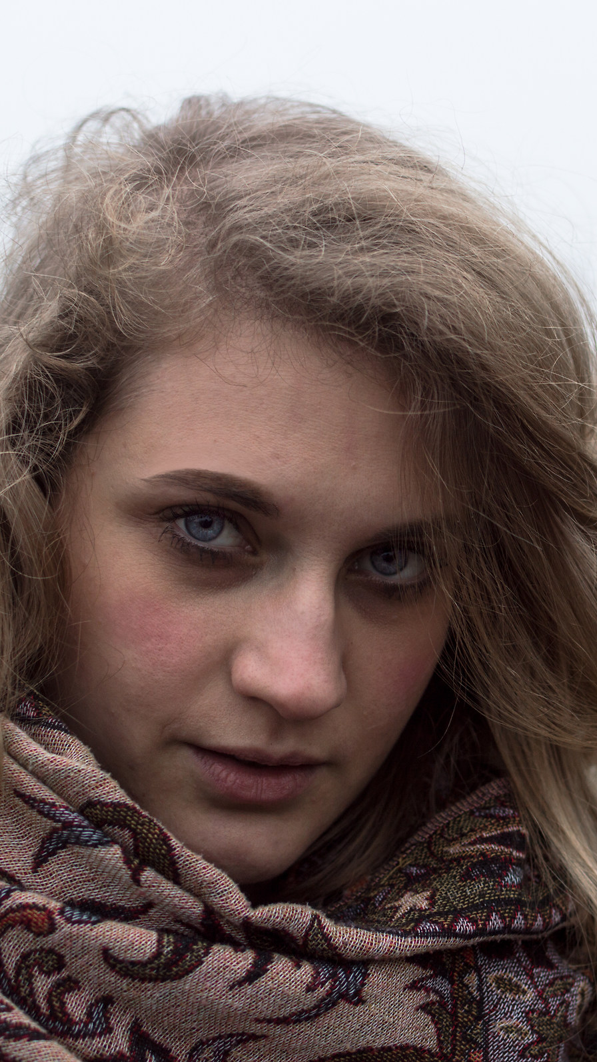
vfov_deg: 25.7
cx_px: 469
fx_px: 2330
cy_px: 531
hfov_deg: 14.5
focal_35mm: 83
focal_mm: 35
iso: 100
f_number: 2.8
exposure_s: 1/50
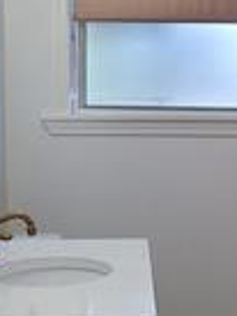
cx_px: 205
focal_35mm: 91
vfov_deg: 21.5
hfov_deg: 16.1
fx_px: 829
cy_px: 198
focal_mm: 5.4
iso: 125
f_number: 1.8
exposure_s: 1/120
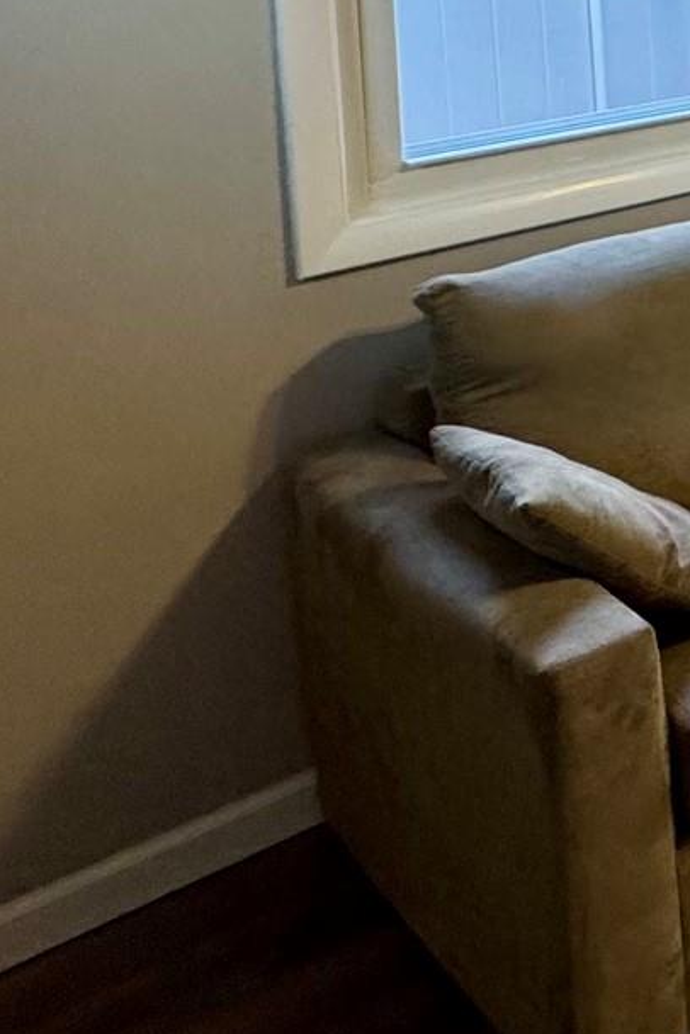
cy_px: -98
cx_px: 1643
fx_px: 1409
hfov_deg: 15.3
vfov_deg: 34.8
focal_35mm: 49
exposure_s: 1/120
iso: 250
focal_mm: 2.22
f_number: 2.2
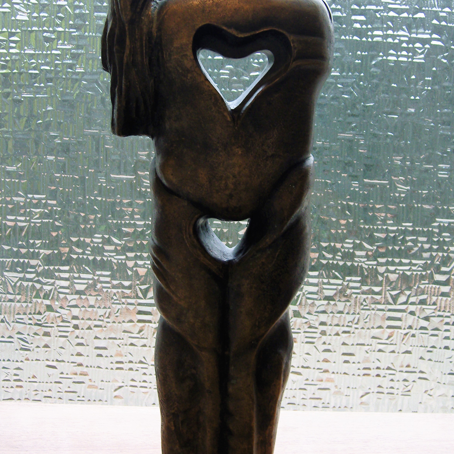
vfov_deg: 26.5
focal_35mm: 65
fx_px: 964
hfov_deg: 26.5
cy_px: 191
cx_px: 224
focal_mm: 11.5
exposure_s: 1/30
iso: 200
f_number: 3.5
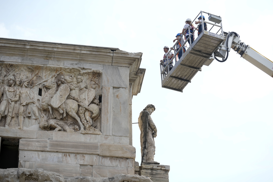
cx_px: 136
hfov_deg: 20.4
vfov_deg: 13.7
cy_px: 91
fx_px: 758
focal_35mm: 100
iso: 250
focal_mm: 100
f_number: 7.1
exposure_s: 1/640
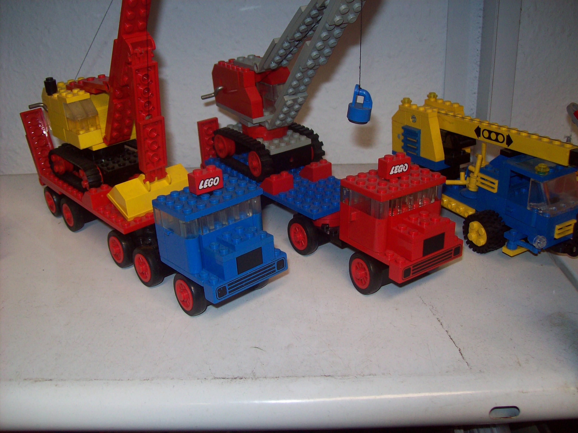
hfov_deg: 51.4
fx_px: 601
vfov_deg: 39.7
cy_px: 216
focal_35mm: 36
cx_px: 289
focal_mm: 6
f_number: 2.7
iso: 80
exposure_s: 1/64
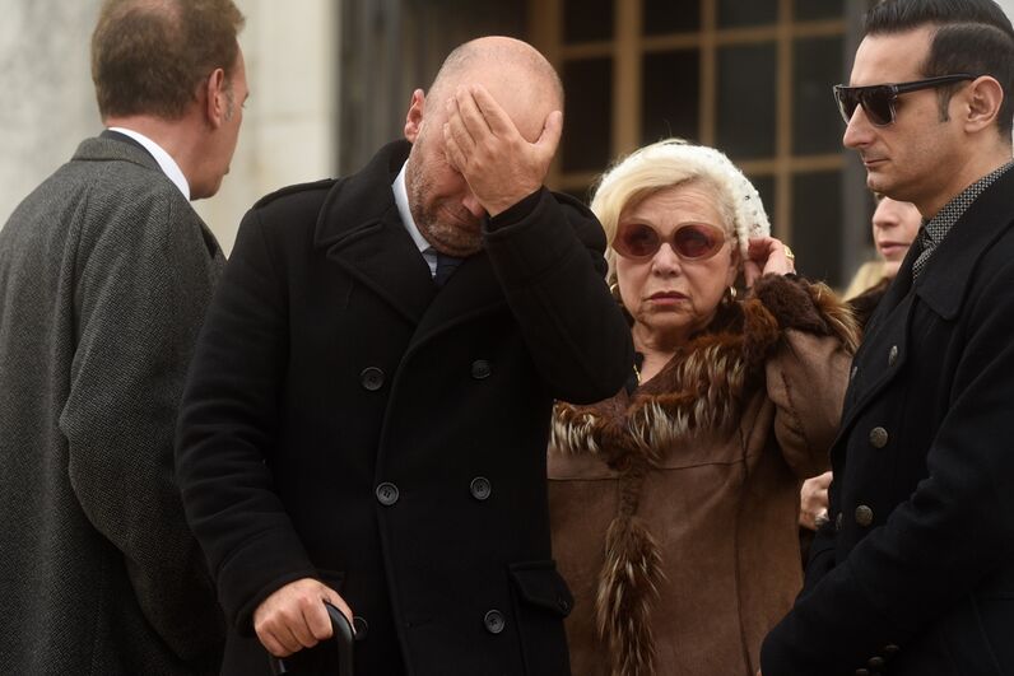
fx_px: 4648
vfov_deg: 8.3
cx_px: 507
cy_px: 338
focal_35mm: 165
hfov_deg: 12.5
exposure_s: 1/1000
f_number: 5.6
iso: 800
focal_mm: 165
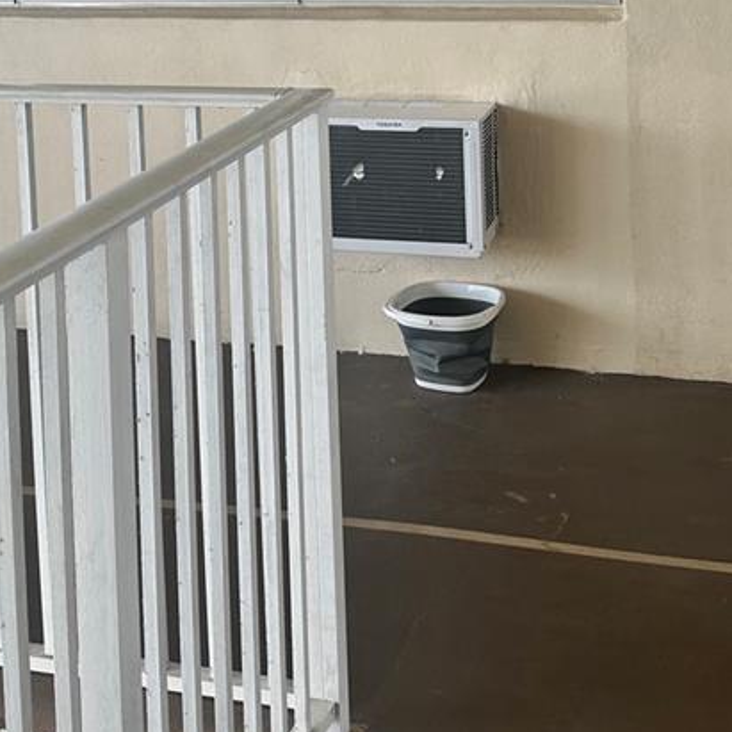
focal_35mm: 62
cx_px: 317
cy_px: 0
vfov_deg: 26.3
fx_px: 1483
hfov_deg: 27.7
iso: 64
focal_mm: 6.86
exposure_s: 1/202
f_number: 1.78
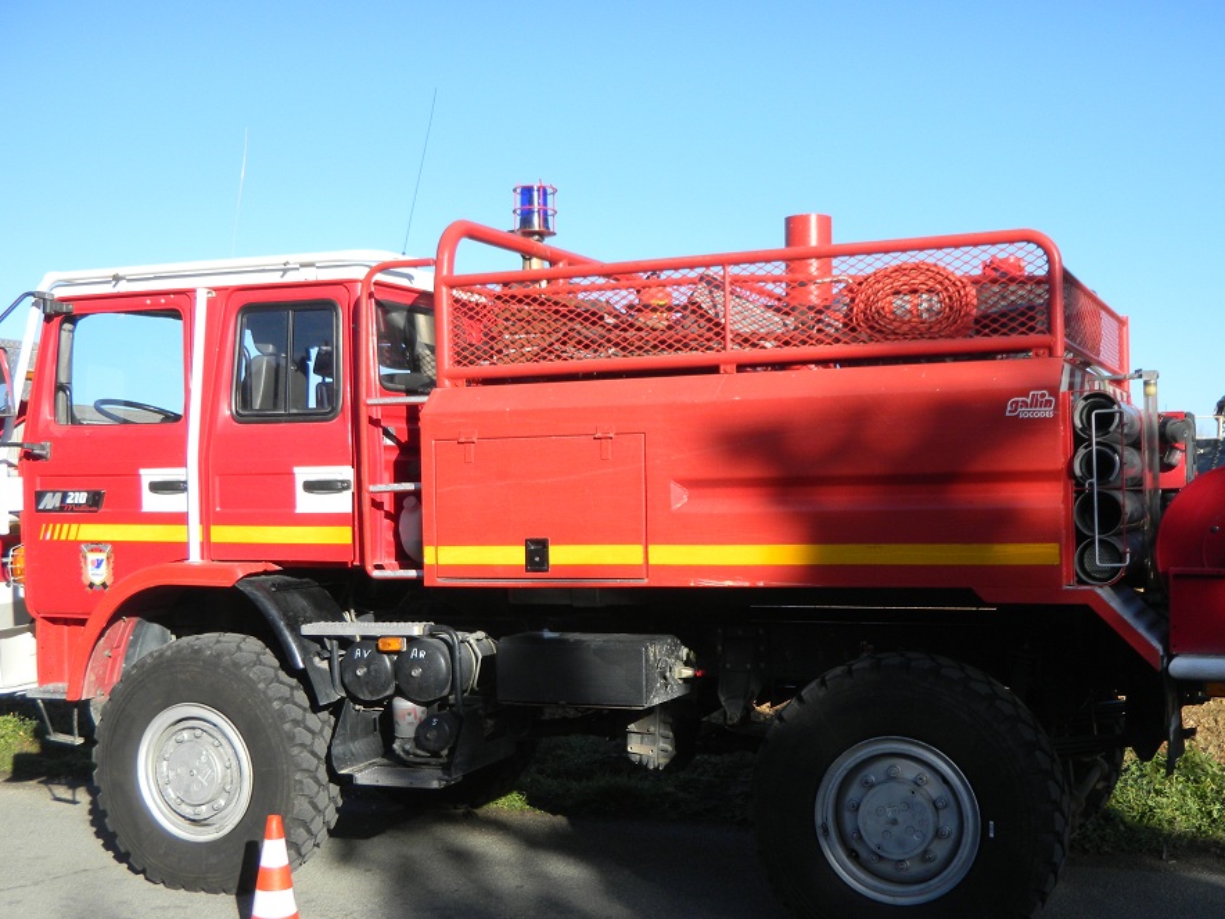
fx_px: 1522
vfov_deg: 33.6
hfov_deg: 43.8
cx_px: 664
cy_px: 498
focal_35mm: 43
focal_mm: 6.9
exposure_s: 1/374
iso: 80
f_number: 4
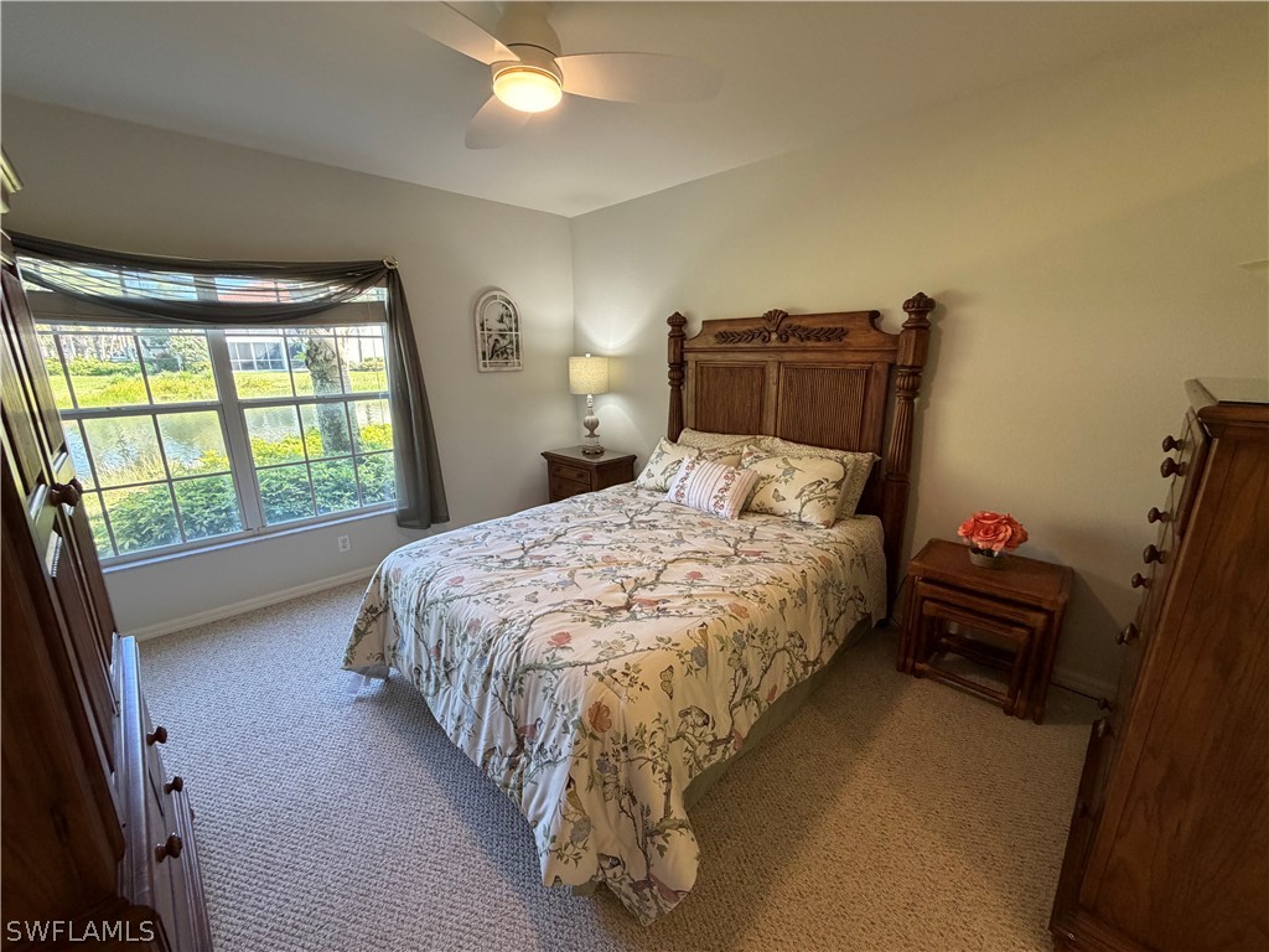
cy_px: 476
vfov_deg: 85.7
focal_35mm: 14
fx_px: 513
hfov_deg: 102.1
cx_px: 634
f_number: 2.2
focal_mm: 2.22
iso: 320
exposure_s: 1/100
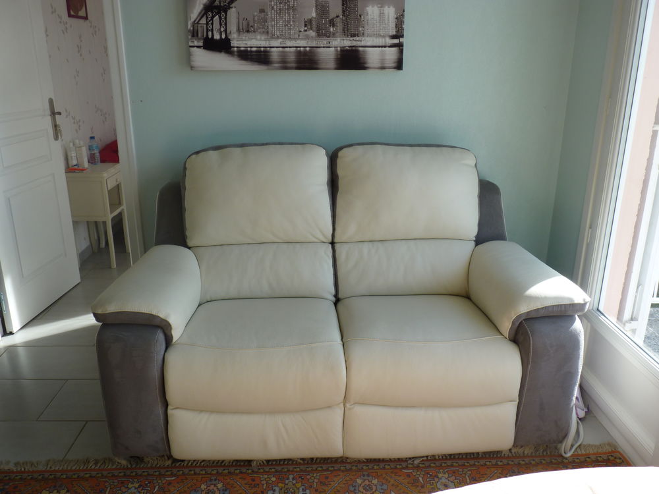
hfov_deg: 61.7
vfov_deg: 48.2
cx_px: 330
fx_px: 552
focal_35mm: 29
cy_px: 247
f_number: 3.6
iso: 80
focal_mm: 5.2
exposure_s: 1/100
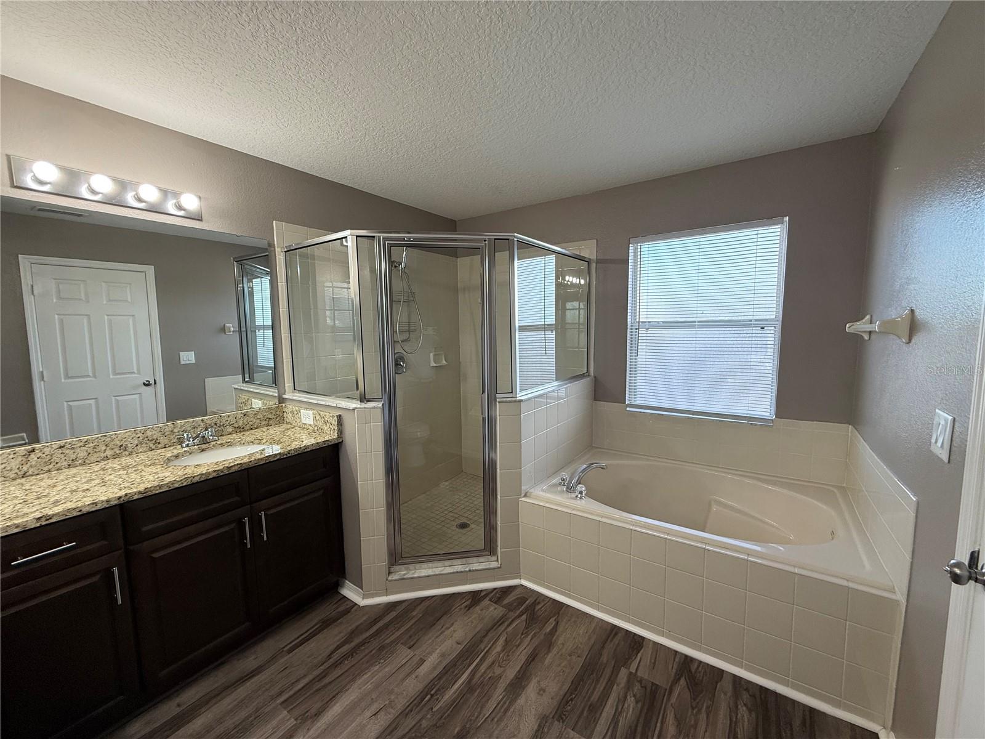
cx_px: 492
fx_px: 398
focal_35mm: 14
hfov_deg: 102.1
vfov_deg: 85.7
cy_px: 370
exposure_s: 1/120
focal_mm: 2.22
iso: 100
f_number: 2.2
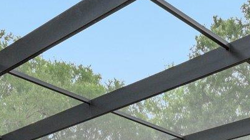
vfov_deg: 13.2
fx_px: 497
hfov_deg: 28.1
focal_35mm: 75
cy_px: 308
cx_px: 159
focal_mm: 14
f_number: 8
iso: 100
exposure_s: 1/125
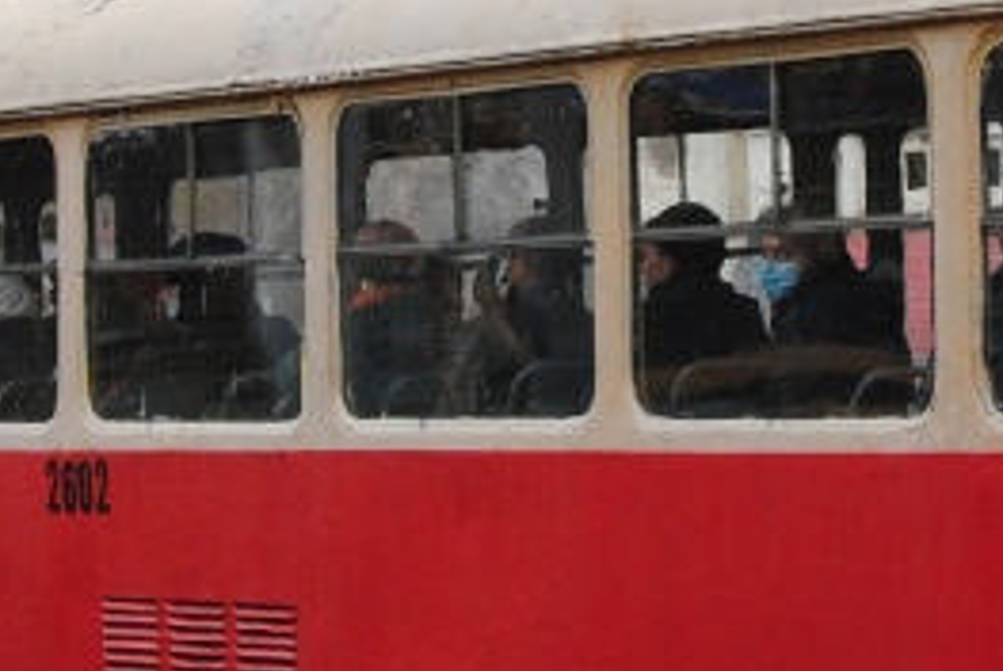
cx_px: 786
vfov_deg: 6.3
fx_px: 6108
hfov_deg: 9.4
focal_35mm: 219
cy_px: -71
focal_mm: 32
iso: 400
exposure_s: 1/100
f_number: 5.6
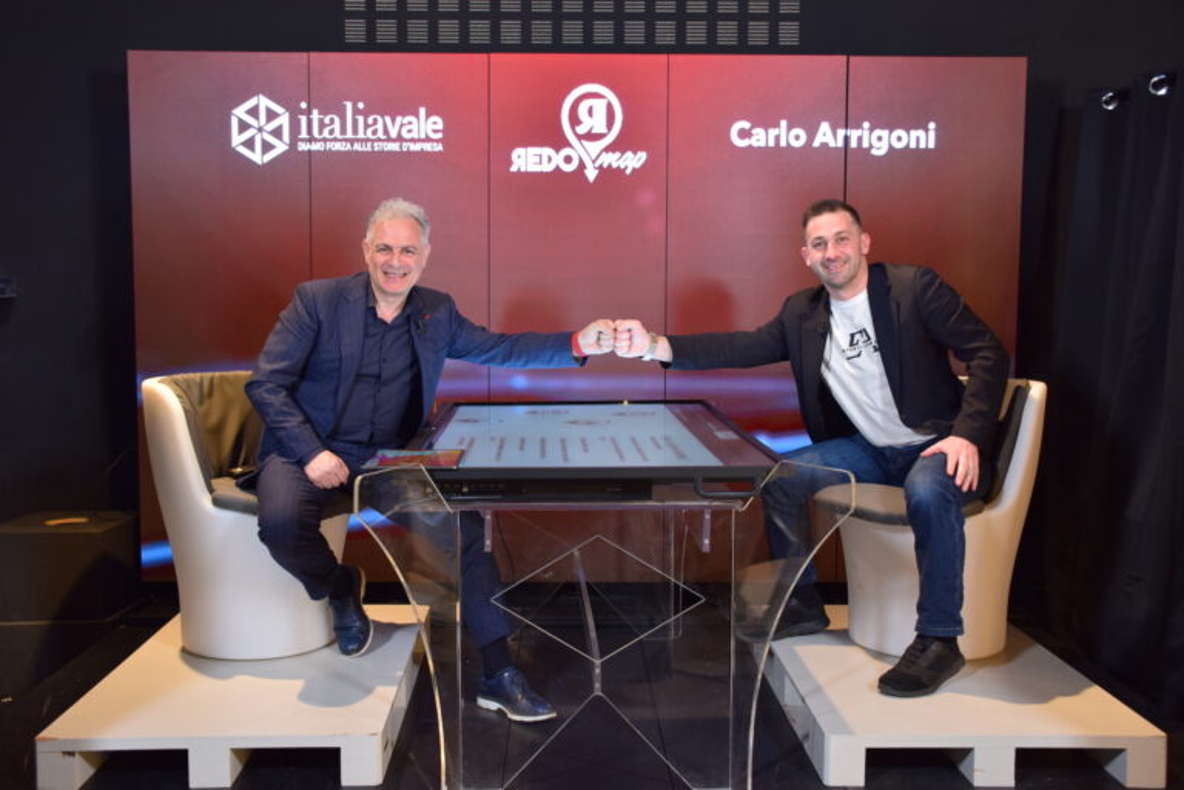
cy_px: 395
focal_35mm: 36
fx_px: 1184
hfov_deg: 53.1
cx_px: 592
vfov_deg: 36.9
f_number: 4
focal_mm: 24
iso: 450
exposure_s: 1/30
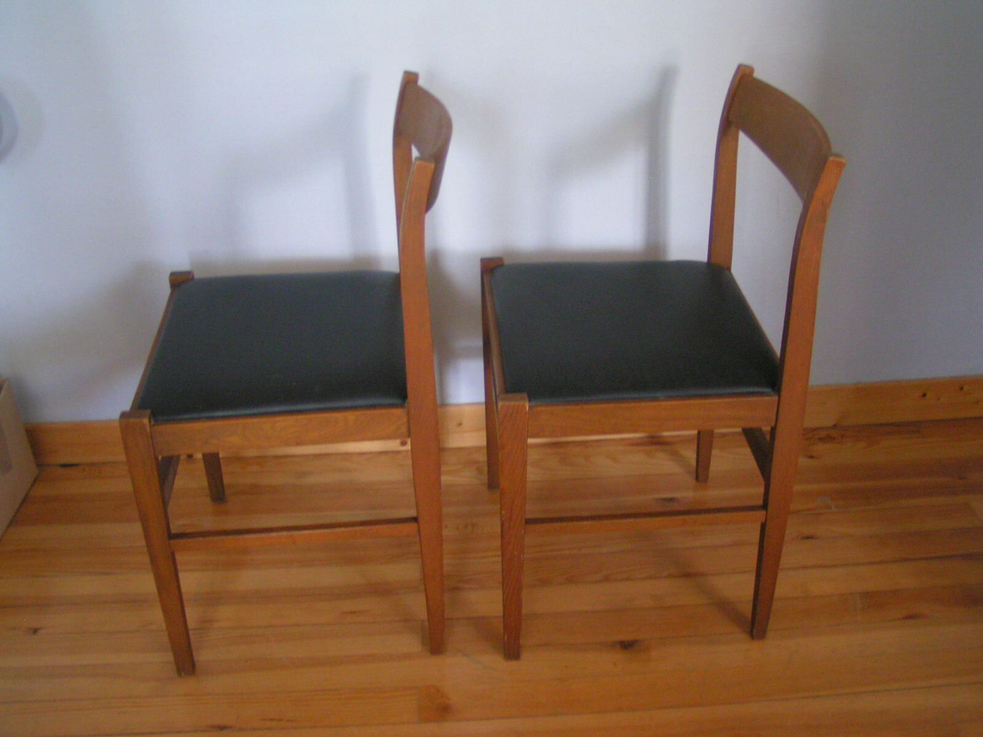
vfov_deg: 37.7
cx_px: 492
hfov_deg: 49.0
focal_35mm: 38
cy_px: 368
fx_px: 1079
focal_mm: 5.8
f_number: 2.8
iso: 200
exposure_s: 1/25
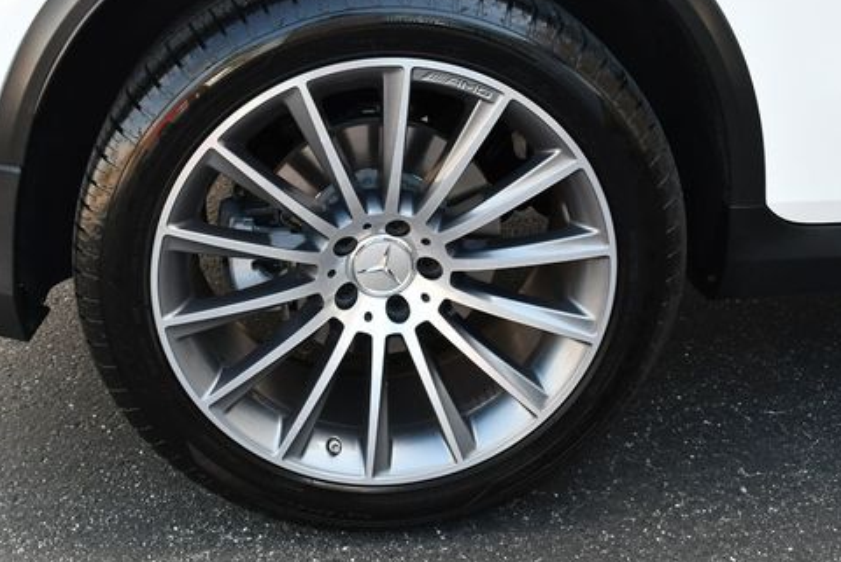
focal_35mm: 48
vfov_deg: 28.1
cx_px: 357
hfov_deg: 41.0
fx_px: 1122
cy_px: 222
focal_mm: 18
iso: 400
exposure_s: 1/250
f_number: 5.6
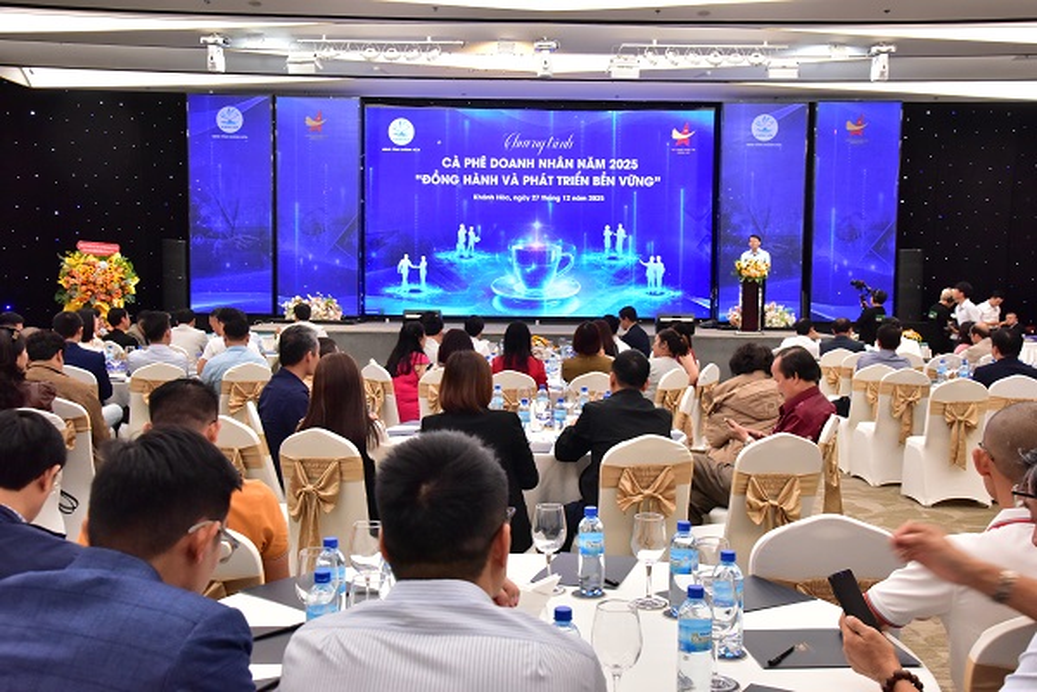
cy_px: 346
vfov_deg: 35.1
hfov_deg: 50.7
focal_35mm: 38
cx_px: 518
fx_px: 1095
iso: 3600
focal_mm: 38
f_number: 10
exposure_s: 1/40
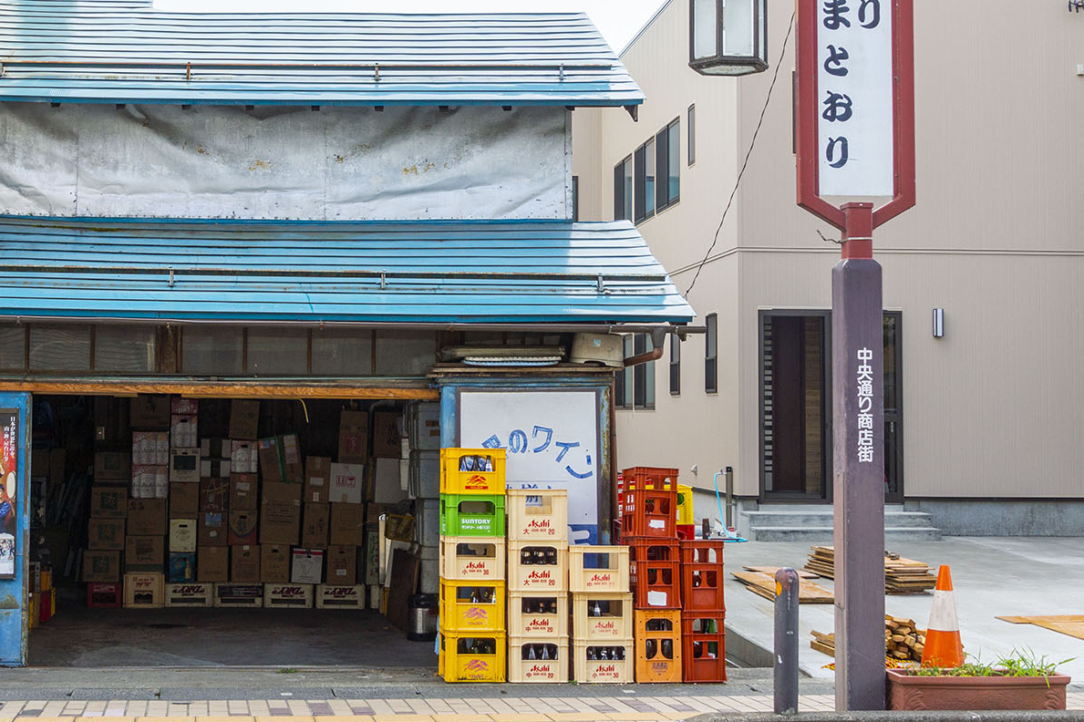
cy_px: 244
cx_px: 377
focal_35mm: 63
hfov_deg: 31.7
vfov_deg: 21.5
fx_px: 1896
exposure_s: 1/100
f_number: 8
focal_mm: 26
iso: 100
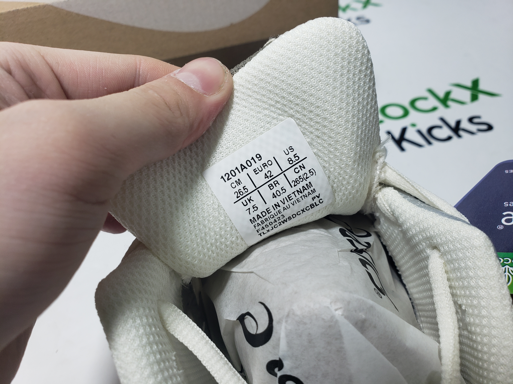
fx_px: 385
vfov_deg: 53.1
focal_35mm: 26
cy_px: 192
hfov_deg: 67.3
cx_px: 256
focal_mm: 4.3
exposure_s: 1/154
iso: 50
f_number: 2.4
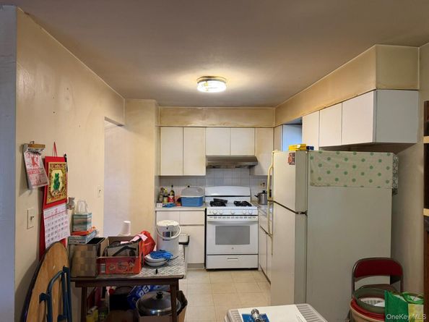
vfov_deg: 56.8
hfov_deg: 71.6
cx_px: 214
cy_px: 161
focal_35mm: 24
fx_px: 297
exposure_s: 1/60
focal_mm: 6.76
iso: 250
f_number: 1.78
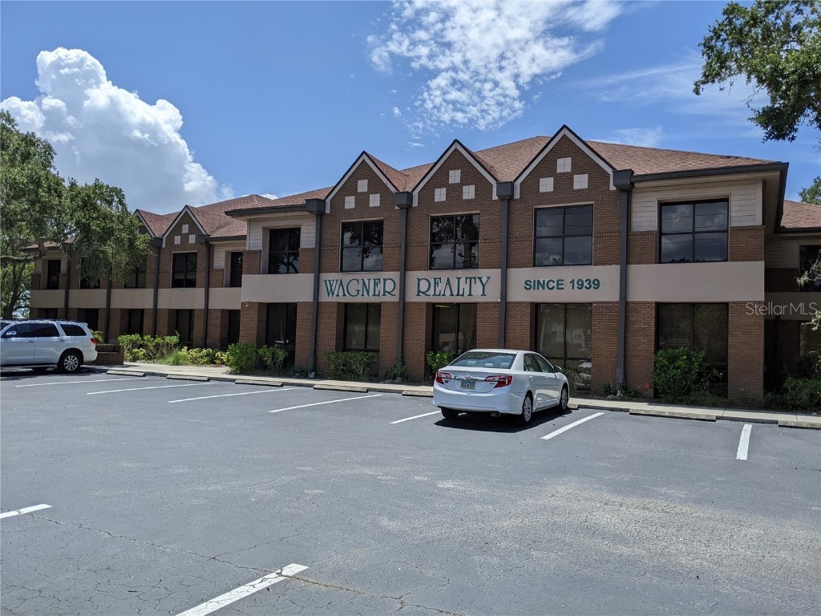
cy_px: 308
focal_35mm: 27
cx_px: 410
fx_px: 640
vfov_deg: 51.4
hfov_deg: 65.3
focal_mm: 4.44
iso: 52
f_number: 1.8
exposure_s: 1/4695
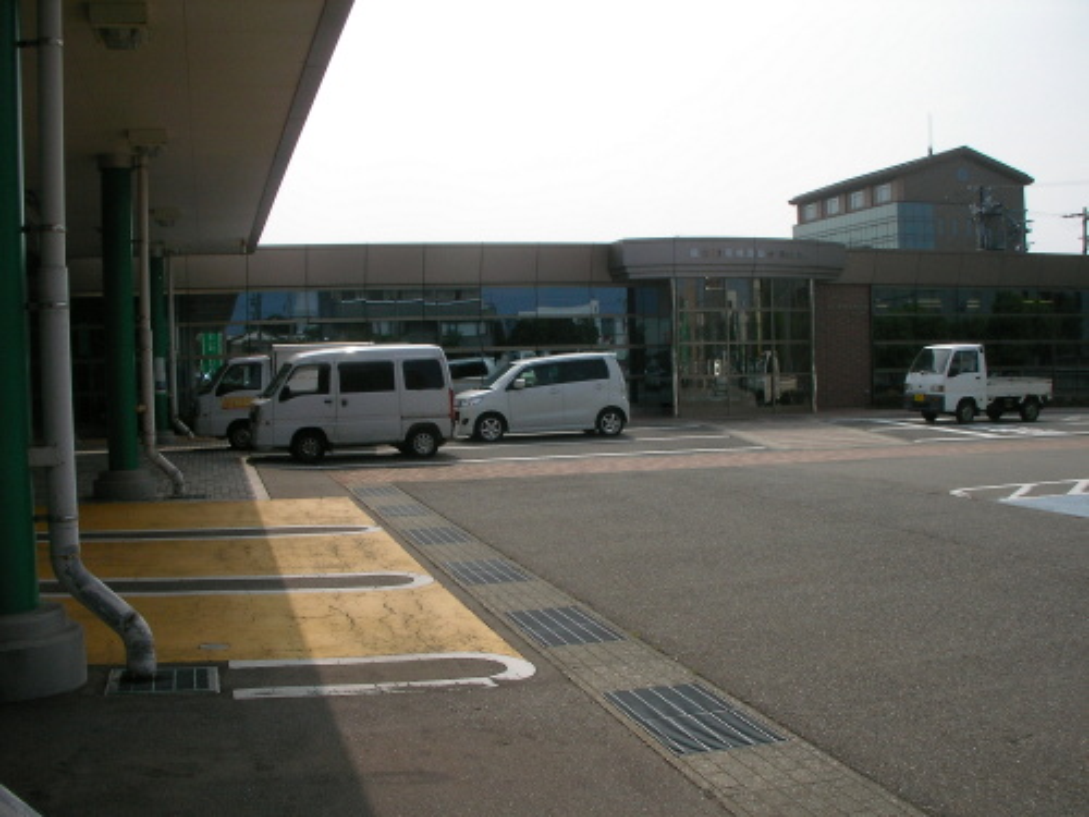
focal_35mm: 38
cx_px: 544
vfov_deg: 37.7
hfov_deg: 49.0
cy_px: 408
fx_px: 1195
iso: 71
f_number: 5.6
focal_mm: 6.3
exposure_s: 1/472
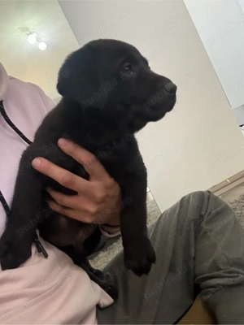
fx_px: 282
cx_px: 122
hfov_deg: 46.8
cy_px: 162
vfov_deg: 60.0
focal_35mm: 30
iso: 320
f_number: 1.9
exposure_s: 1/33
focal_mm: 2.69
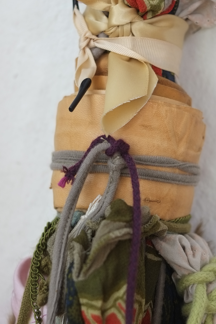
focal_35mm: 71
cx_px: 137
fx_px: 639
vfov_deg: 28.4
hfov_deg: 19.2
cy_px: 177
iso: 200
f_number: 2.8
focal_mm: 27
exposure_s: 1/5
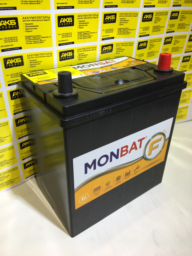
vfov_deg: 61.7
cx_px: 96
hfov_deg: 48.2
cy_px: 128
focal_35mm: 29
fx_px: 214
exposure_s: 1/50
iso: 25
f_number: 2.2
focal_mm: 4.15
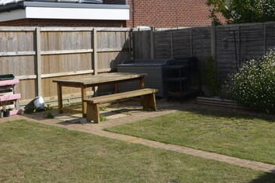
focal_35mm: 52
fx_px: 397
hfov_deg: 37.3
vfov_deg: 25.8
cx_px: 69
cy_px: 63
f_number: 8
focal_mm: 12
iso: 100
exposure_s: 1/250
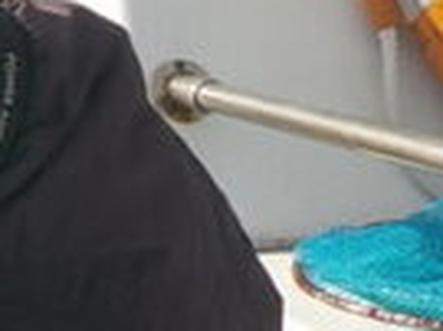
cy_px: 305
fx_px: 1816
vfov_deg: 10.4
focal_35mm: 142
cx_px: -525
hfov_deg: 11.9
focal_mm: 4.1
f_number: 3.3
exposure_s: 1/2000
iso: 125
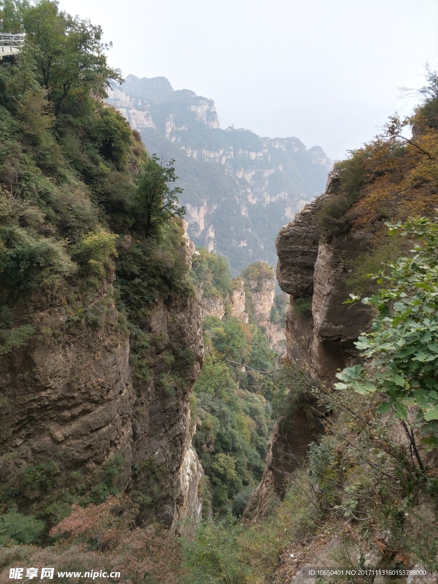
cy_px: 292
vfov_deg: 69.4
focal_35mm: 25
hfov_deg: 54.9
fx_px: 422
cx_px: 219
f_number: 2
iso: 33
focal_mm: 4.42
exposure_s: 1/189
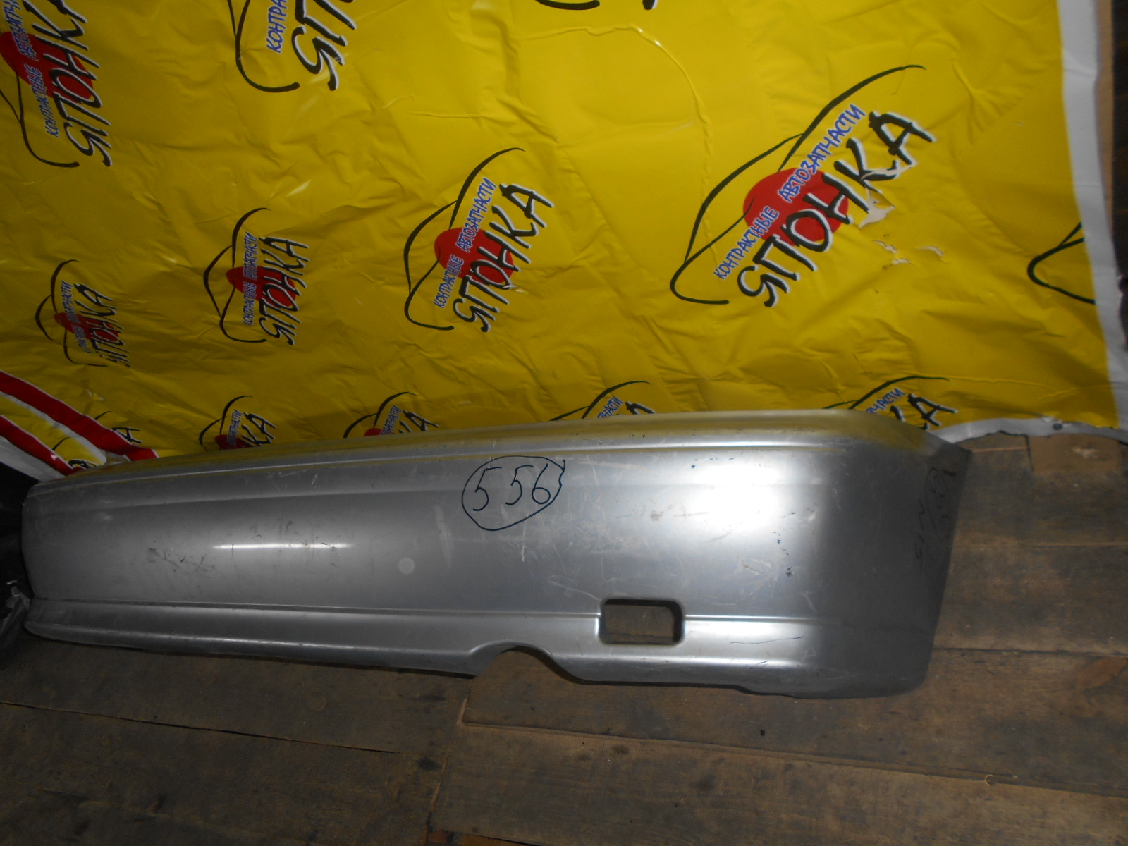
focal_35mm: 26
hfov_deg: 67.3
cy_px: 423
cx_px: 564
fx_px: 847
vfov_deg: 53.1
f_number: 3.2
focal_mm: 4.6
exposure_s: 1/25
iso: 80
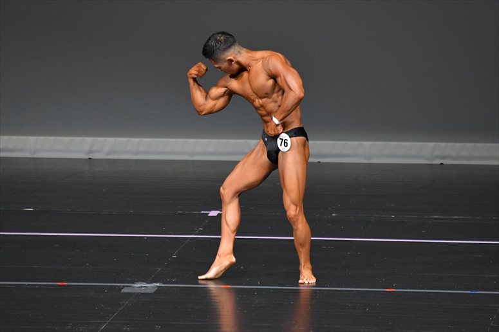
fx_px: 6235
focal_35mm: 450
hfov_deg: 4.6
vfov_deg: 3.1
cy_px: 166
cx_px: 250
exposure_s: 1/400
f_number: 5.6
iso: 4000
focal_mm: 300
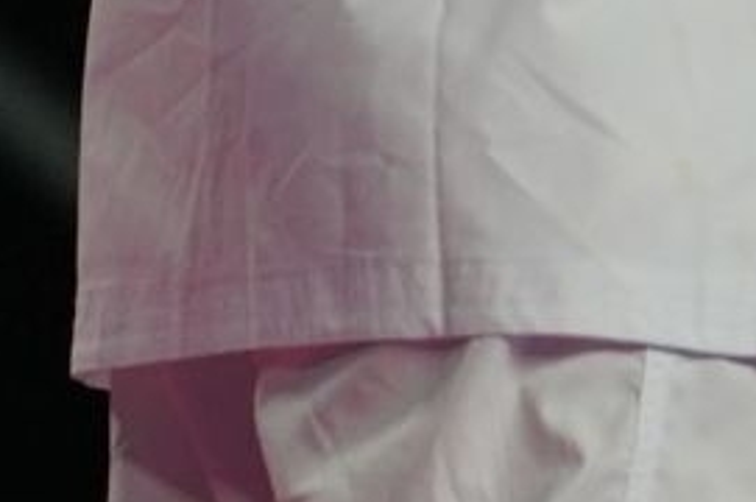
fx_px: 41844
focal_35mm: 1995
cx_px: 1506
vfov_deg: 0.7
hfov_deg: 1.0
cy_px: -1026
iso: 800
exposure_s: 1/1000
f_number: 2.8
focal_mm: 200
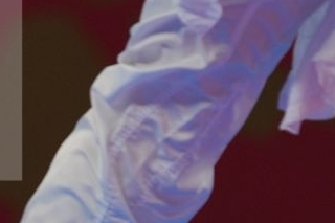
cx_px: -75
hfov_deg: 1.8
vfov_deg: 1.2
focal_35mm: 1125
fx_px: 10463
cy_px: -287
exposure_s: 1/1000
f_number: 2.8
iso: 400
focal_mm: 200
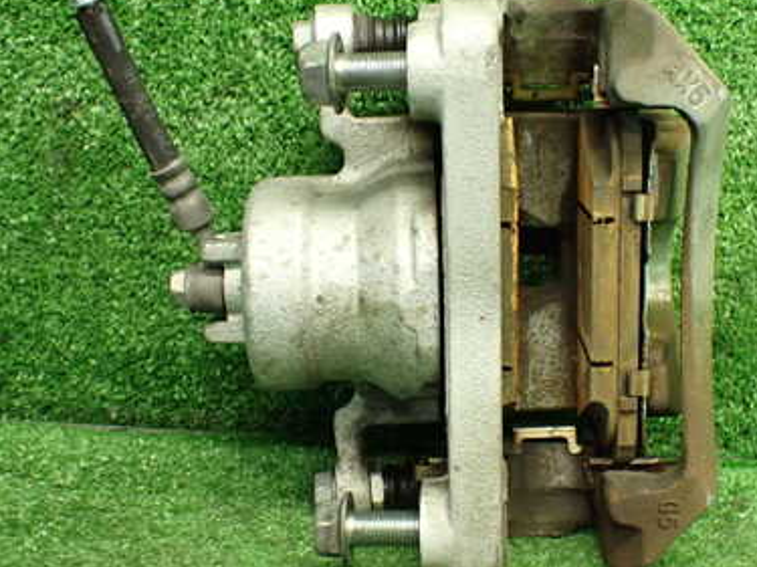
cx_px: 408
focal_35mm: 48
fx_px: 1049
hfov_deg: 39.6
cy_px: 280
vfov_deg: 30.2
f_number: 2.3
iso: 800
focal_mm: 5.4
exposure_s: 1/80
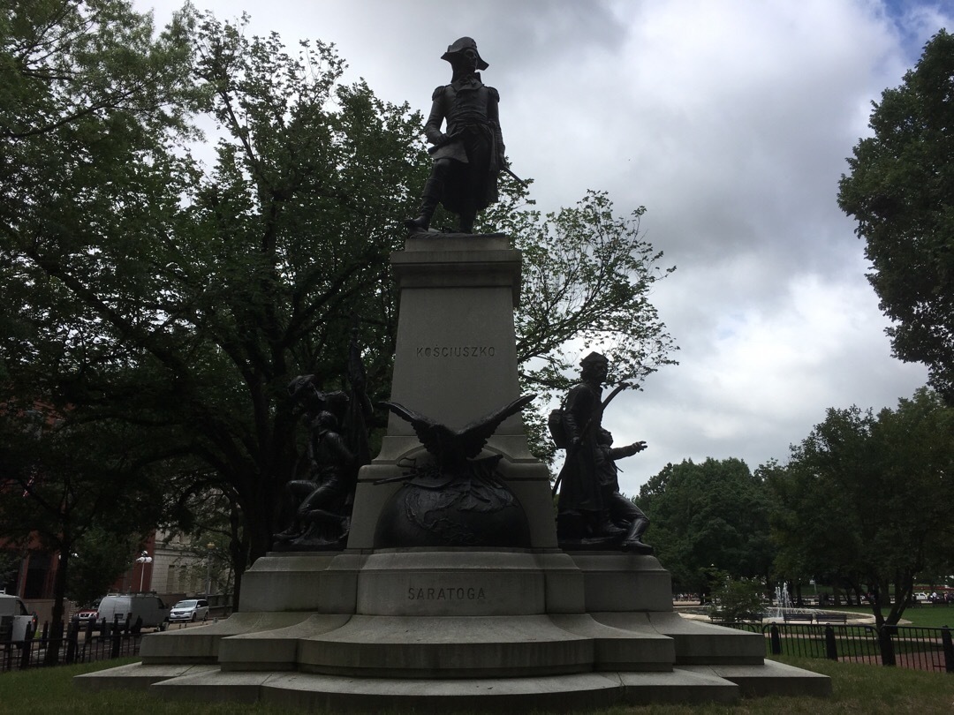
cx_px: 477
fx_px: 799
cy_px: 358
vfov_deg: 48.2
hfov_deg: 61.7
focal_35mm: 29
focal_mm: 4.15
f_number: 2.2
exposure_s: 1/1789
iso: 25
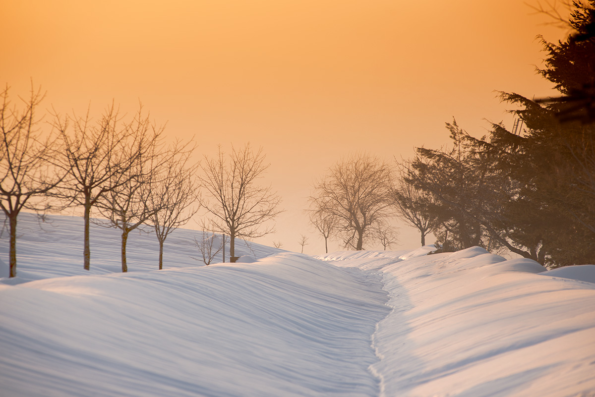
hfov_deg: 10.3
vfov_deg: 6.9
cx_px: 298
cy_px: 198
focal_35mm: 200
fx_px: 3307
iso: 200
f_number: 7.1
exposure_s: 1/250
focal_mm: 200
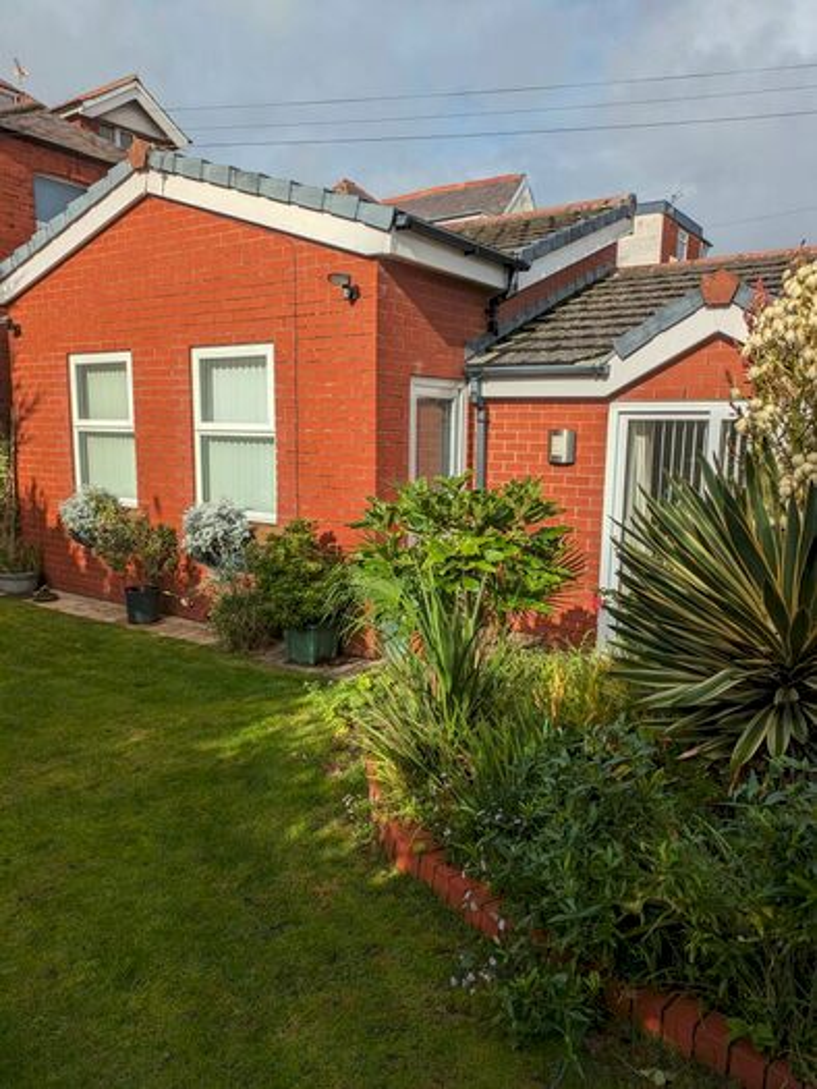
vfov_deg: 69.4
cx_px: 408
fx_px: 786
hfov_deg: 54.9
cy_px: 544
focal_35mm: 25
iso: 44
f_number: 1.89
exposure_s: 1/4444
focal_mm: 5.43
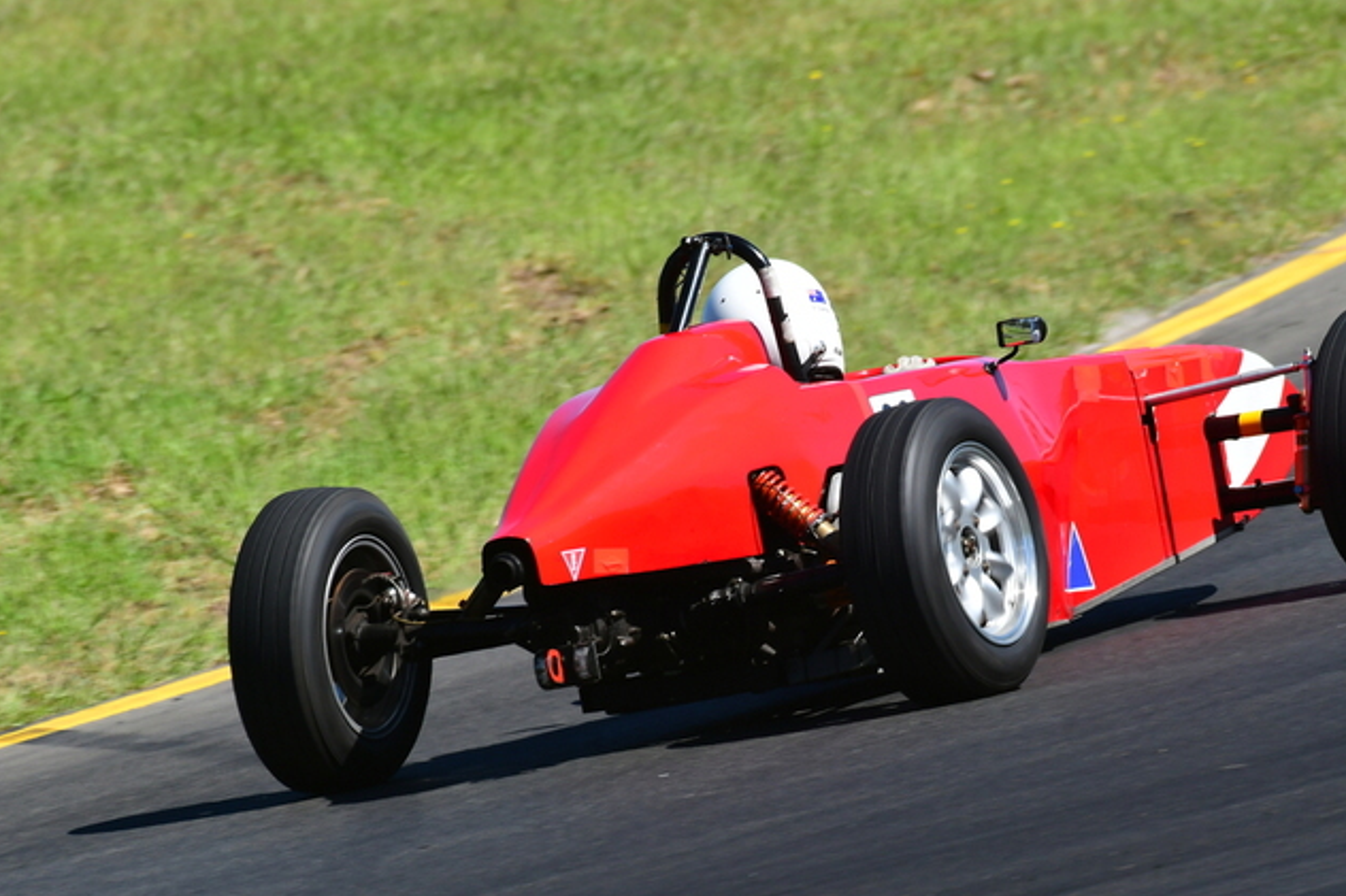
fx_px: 35508
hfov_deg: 2.2
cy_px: 535
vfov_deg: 1.4
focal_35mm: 950
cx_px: 788
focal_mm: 500
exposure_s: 1/640
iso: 400
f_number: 10
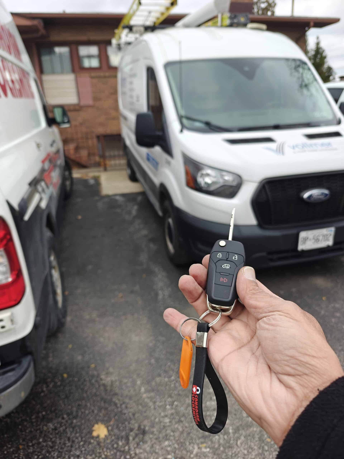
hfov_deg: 58.9
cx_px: 172
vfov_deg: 73.9
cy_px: 230
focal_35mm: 23
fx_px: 305
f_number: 1.6
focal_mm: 6.06
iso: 50
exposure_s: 1/343
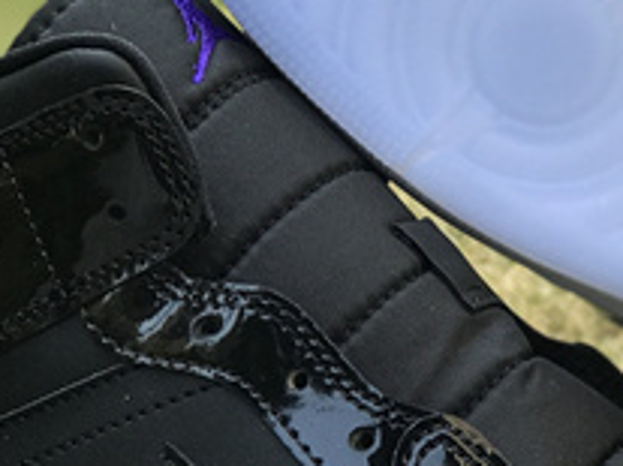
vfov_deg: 7.3
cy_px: 356
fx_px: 3669
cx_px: 566
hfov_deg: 9.7
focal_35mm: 204
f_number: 2.8
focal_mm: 6.6
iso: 20
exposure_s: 1/100
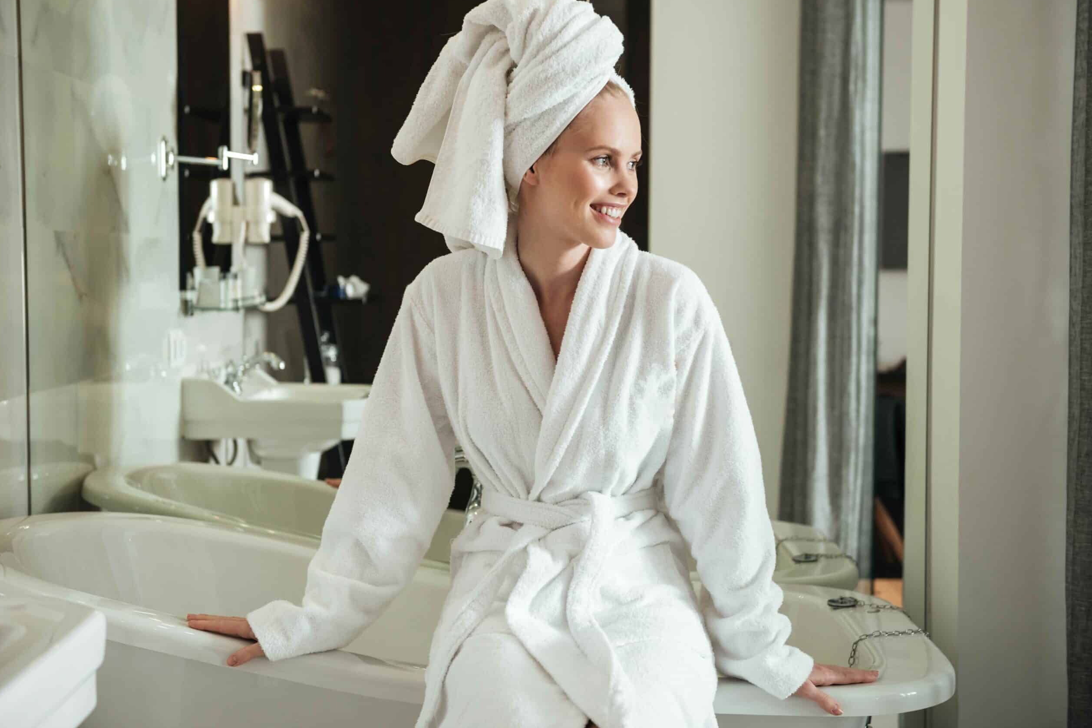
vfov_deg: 24.2
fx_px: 1699
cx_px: 545
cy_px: 357
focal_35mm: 56
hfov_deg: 35.6
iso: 400
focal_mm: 55
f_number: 3.5
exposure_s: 1/200
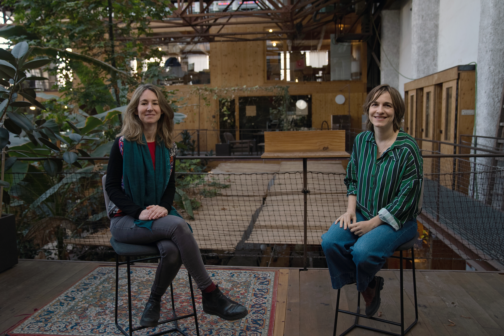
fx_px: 406
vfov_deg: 45.0
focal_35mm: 29
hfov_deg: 63.6
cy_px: 168
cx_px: 252
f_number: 3.5
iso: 640
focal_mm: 29
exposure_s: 1/250
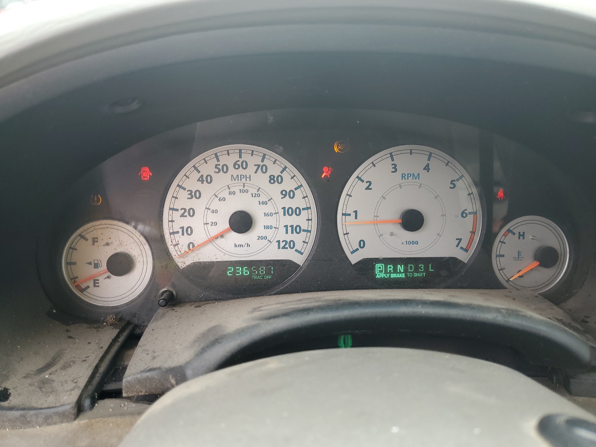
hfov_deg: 67.3
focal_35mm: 26
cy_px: 224
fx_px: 448
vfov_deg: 53.1
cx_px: 298
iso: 50
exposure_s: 1/123
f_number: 1.5
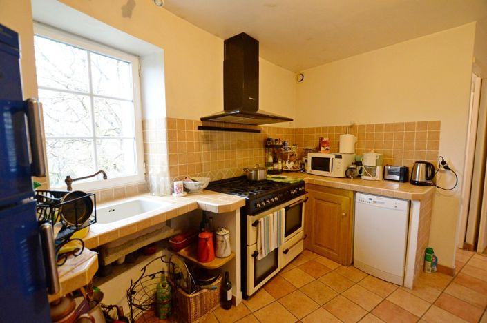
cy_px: 162
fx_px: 203
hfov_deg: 100.5
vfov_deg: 77.2
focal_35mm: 15
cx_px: 244
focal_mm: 10
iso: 2500
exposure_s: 1/60
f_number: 3.5
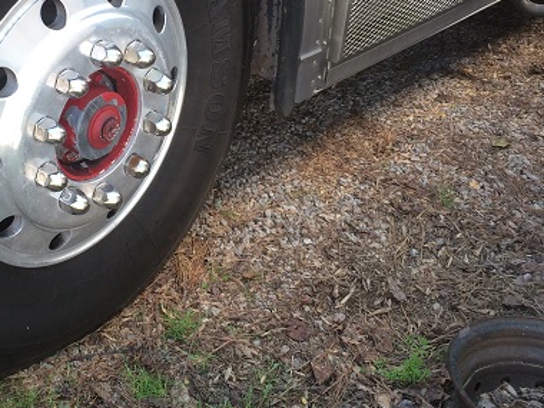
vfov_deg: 23.7
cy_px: 96
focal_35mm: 61
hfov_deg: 30.9
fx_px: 959
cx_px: 112
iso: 40
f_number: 2.2
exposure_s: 1/120
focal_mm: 4.15
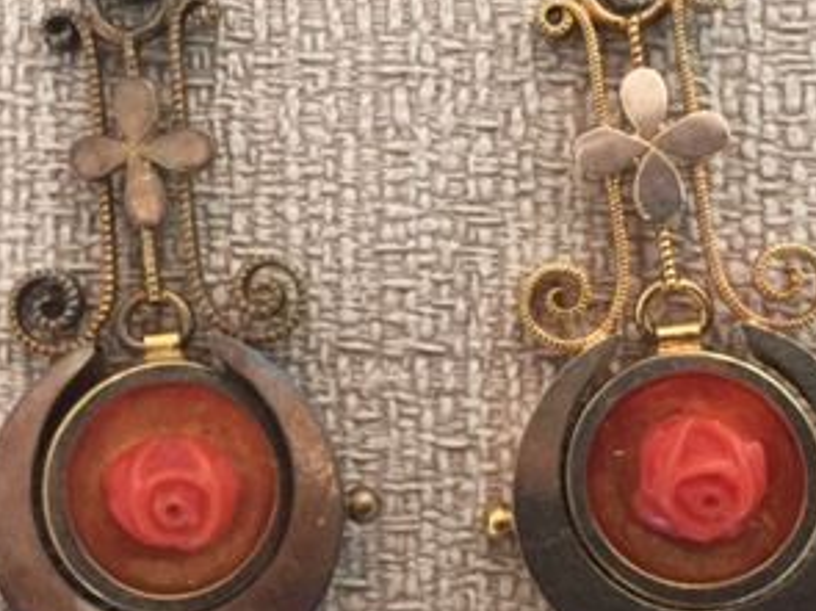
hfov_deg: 30.6
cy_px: 246
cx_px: 321
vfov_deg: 23.2
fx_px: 1484
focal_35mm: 63
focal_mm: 4.15
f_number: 2.2
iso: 200
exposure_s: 1/30
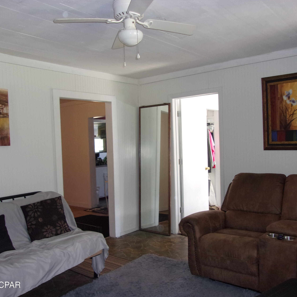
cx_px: 169
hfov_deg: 50.9
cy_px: 149
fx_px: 311
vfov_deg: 51.1
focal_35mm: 32
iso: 200
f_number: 3
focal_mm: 4.9
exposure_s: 1/34
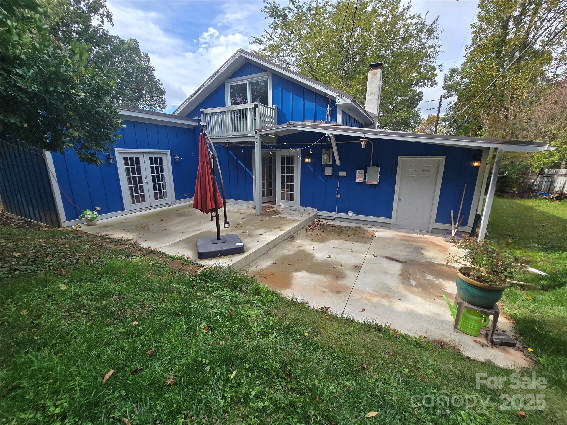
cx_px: 284
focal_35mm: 13
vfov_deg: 89.9
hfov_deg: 106.2
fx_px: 213
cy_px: 212
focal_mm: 2.2
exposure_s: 1/2000
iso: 80
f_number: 2.2
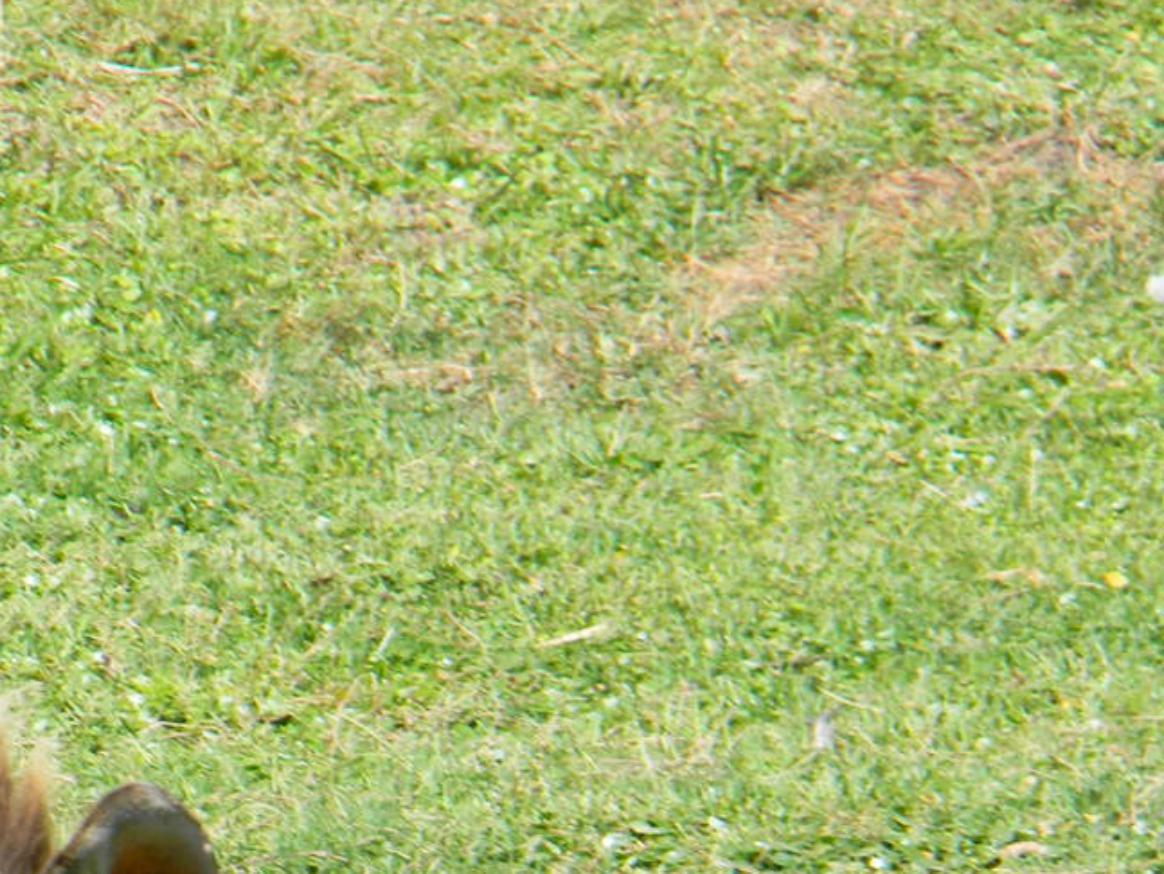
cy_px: 926
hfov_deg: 2.9
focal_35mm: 687
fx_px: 23114
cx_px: -205
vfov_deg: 2.2
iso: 80
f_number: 5.4
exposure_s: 1/247
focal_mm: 50.4
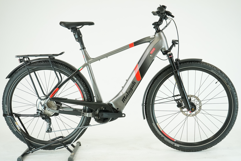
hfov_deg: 38.2
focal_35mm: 52
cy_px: 80
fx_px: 348
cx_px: 120
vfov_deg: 26.0
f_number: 5.6
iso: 1600
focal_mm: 52
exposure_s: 1/200
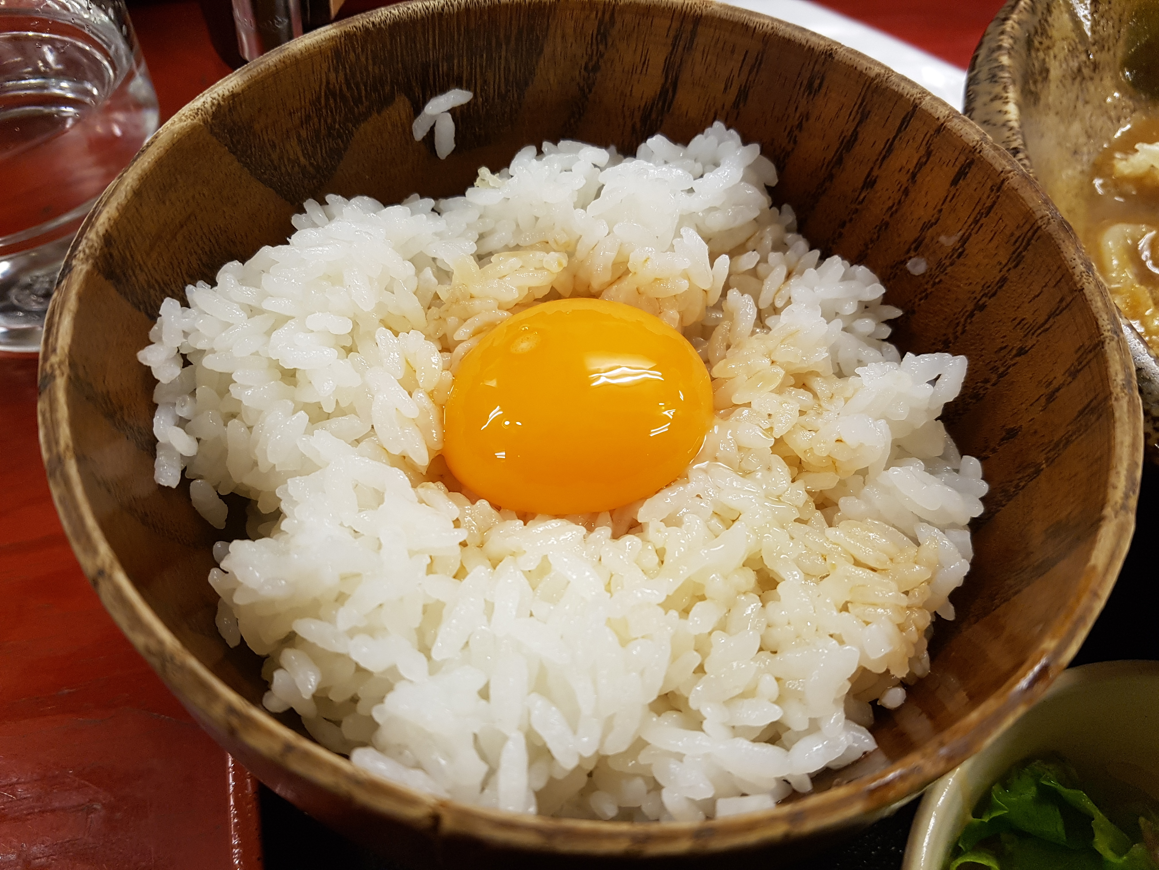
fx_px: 871
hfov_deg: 67.3
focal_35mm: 26
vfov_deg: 53.1
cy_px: 435
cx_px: 580
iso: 100
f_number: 1.7
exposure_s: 1/60
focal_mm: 4.2
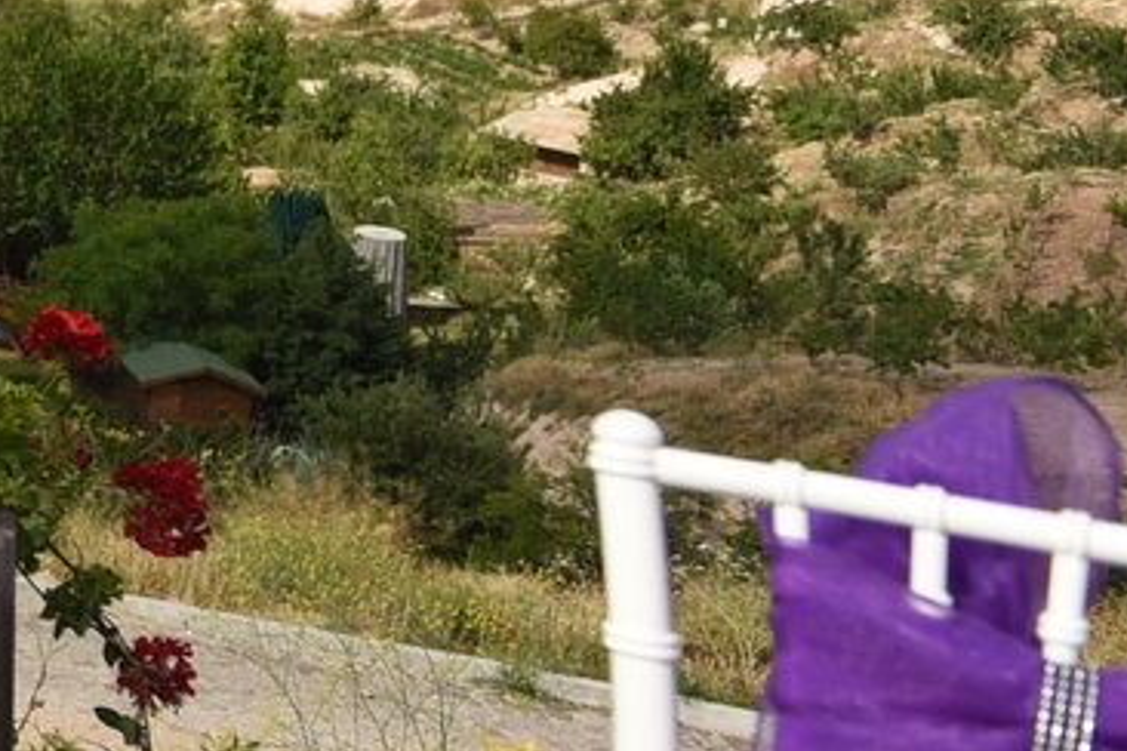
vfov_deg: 10.3
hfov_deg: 12.1
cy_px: -525
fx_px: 3944
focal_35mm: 126
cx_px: -1795
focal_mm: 24
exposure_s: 1/2500
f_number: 5
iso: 400
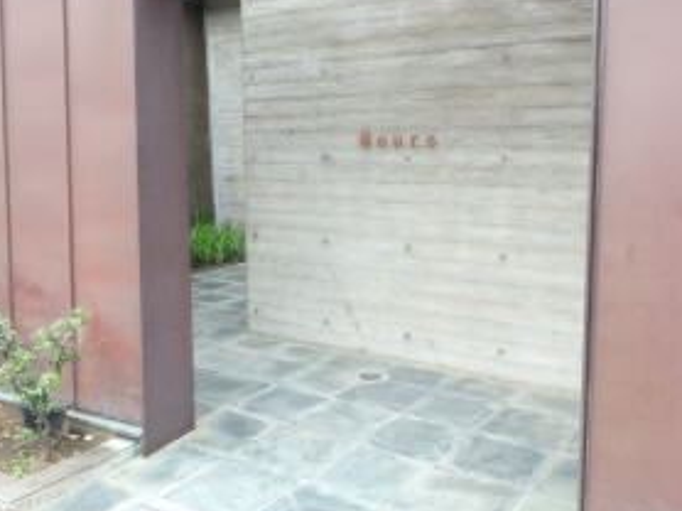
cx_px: 339
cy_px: 225
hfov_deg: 54.0
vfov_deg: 41.7
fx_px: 669
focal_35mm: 34
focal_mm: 3.7
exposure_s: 1/500
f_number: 3.5
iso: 800
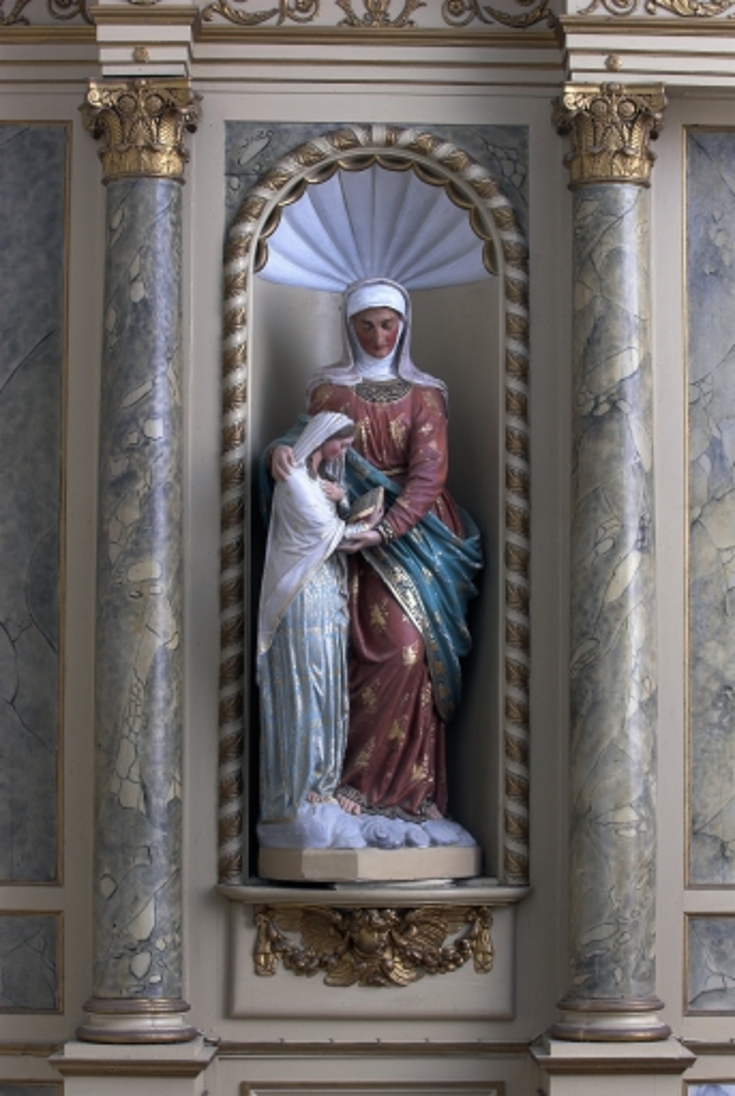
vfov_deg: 19.4
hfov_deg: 13.1
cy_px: 548
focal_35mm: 105
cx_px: 368
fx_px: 3205
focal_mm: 70
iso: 100
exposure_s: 1/60
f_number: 8
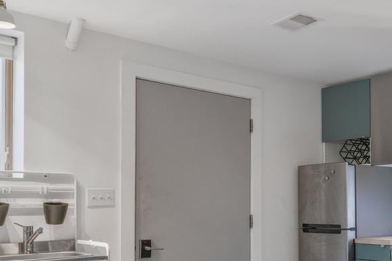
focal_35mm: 45
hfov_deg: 39.2
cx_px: 380
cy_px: 221
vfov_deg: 29.0
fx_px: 490
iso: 200
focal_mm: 18
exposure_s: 1/1.25
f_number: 8
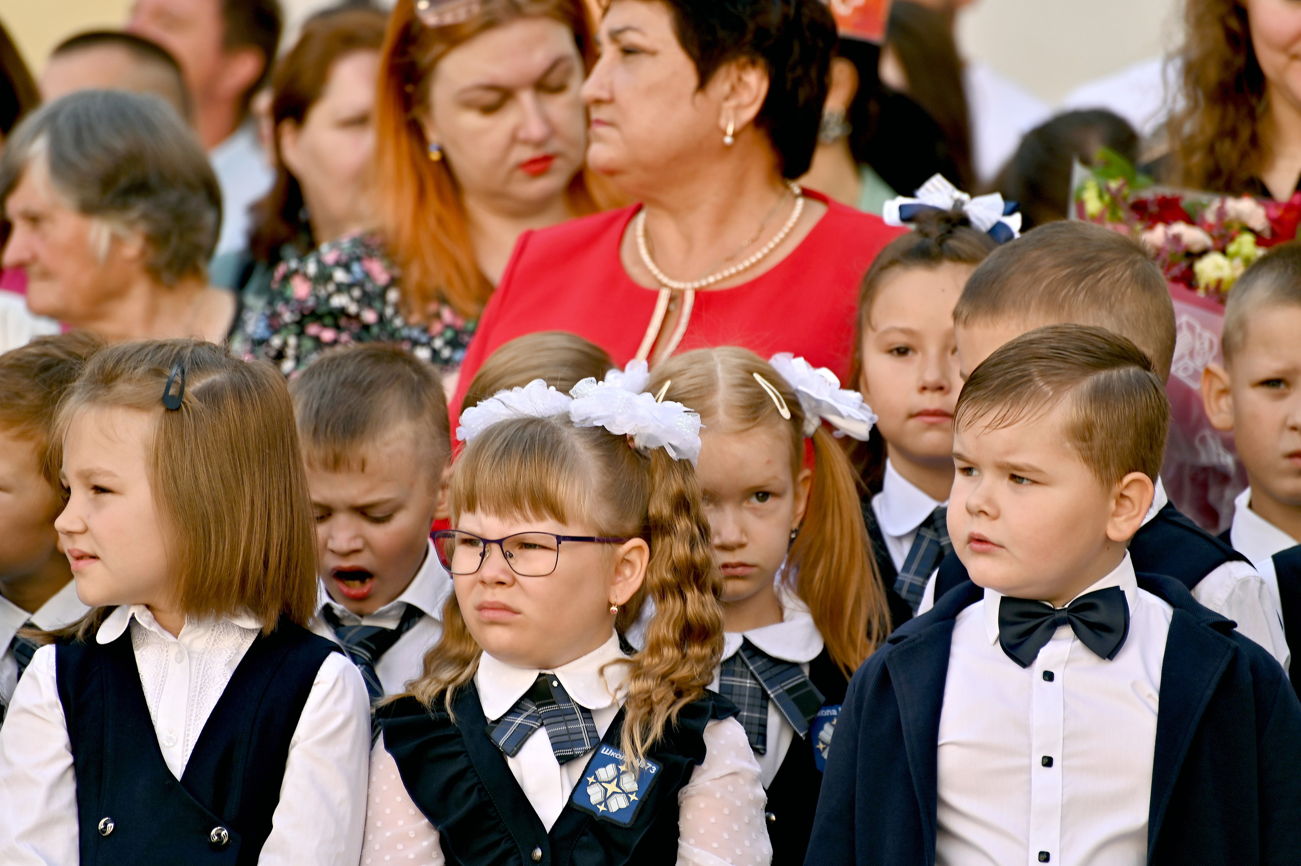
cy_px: 433
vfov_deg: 4.6
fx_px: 10834
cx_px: 650
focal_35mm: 300
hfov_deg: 6.9
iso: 100
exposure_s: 1/250
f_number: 5.6
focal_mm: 300
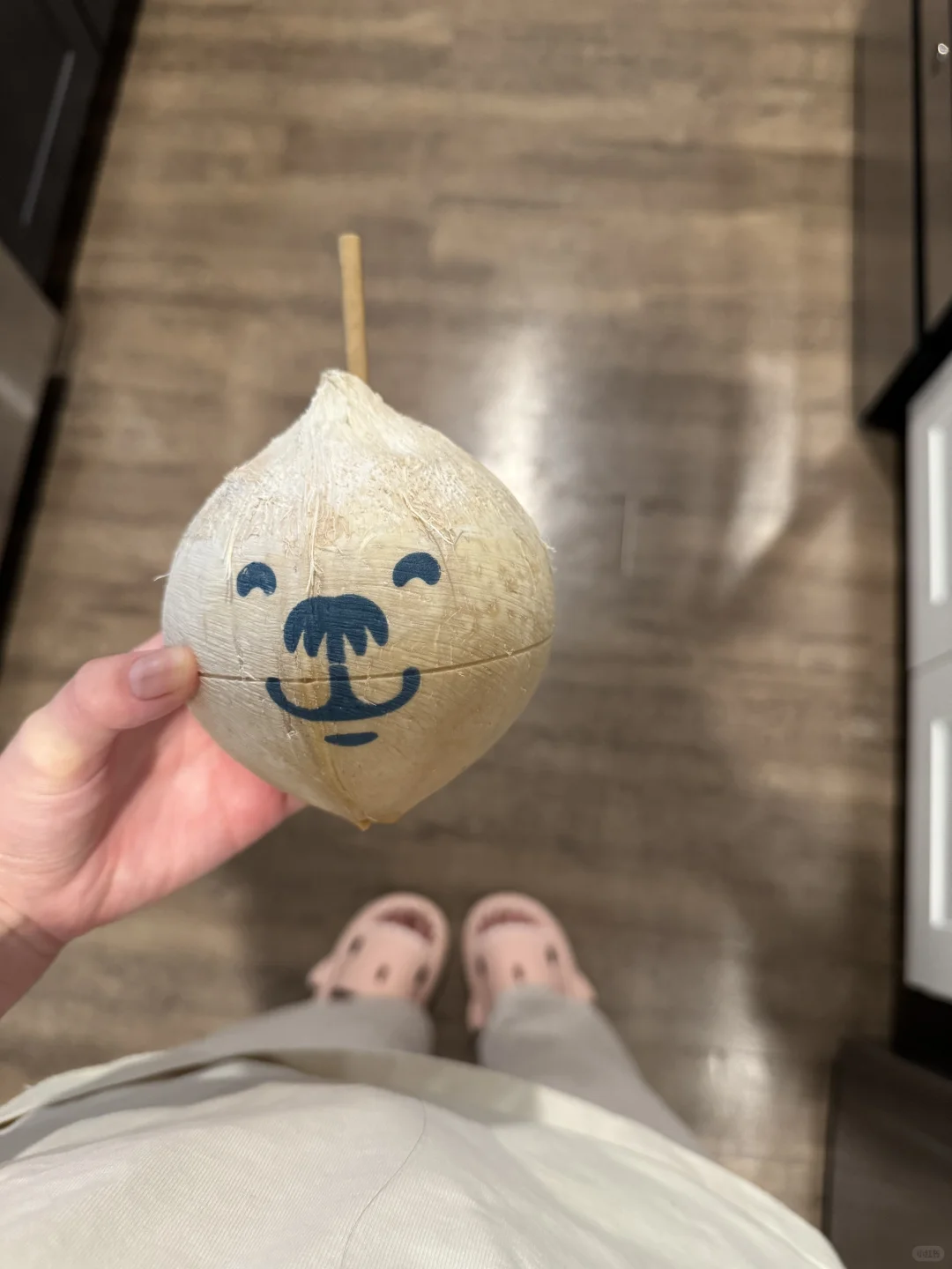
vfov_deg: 71.6
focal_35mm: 24
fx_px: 880
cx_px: 476
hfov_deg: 56.8
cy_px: 634
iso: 400
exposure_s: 1/60
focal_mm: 6.76
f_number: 1.78
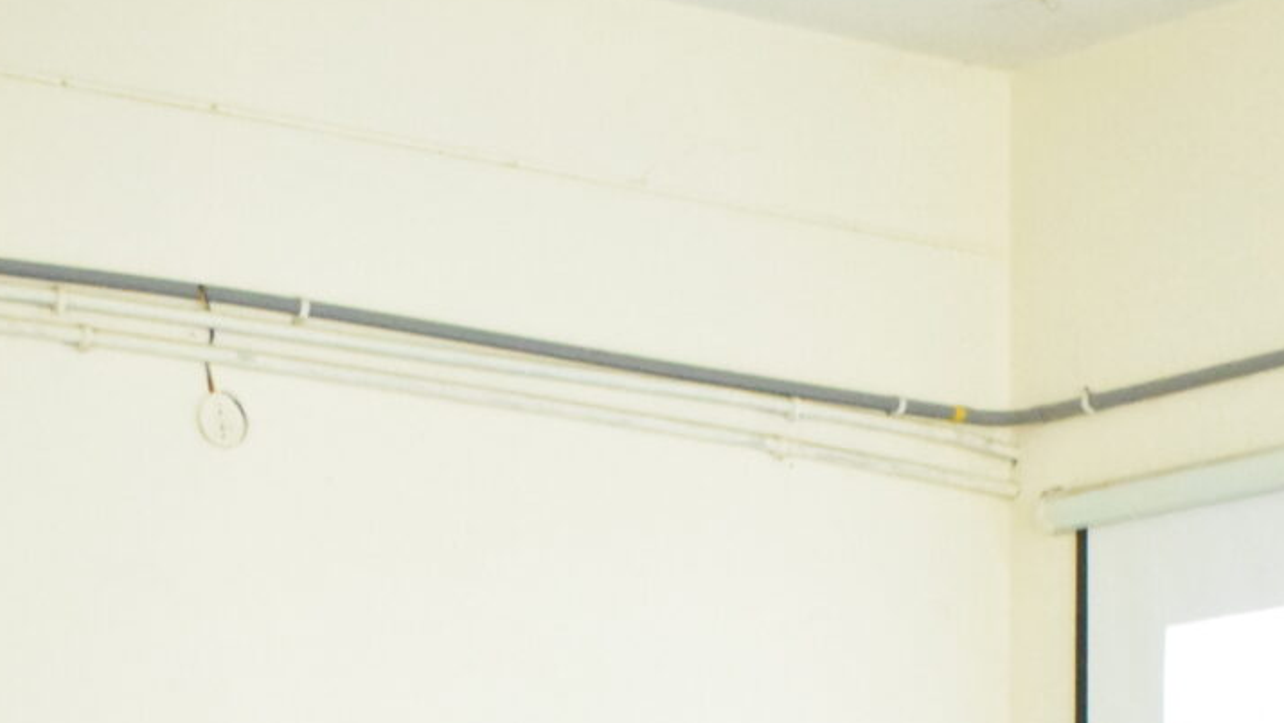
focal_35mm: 141
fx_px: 4797
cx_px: 727
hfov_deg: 15.2
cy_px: 1235
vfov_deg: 8.3
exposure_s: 1/125
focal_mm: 25
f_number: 5.6
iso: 6400
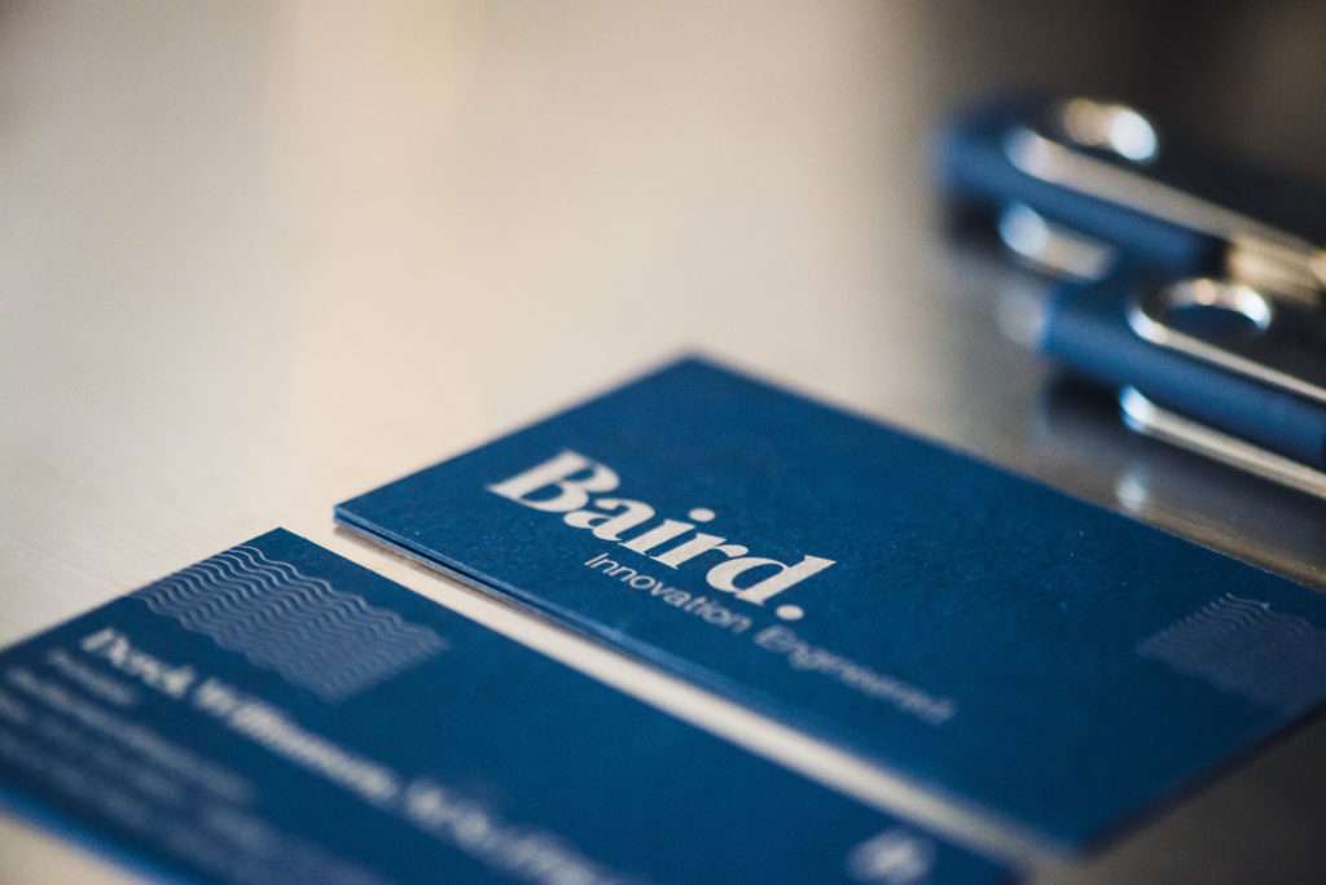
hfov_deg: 19.5
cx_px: 663
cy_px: 442
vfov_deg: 13.0
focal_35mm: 105
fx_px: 3868
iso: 2500
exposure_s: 1/40
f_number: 4.5
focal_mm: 105
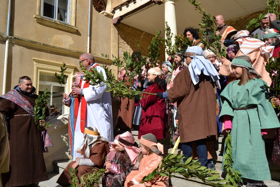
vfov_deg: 47.9
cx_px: 140
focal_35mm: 27
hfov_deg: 67.4
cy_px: 94
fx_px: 210
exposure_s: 1/320
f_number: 9
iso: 100
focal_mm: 18
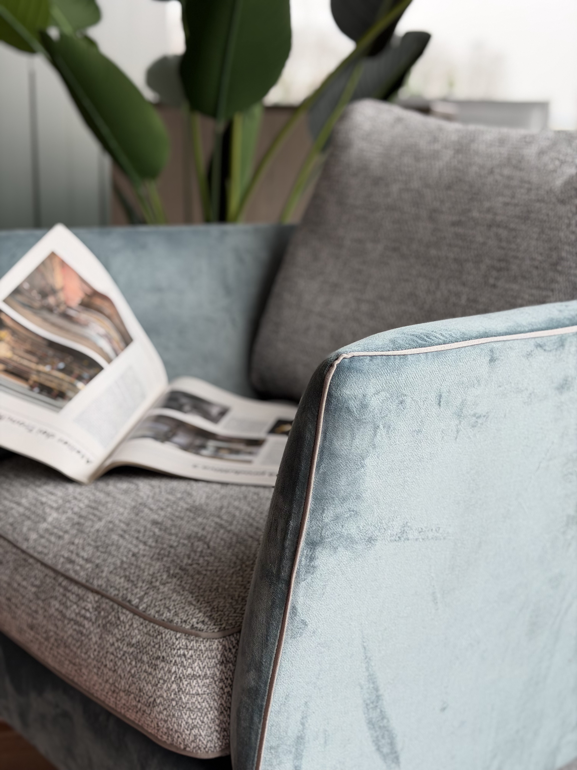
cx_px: 288
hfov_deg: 30.3
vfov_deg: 39.7
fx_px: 1067
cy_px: 385
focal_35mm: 48
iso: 50
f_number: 1.78
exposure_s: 1/170
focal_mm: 6.76
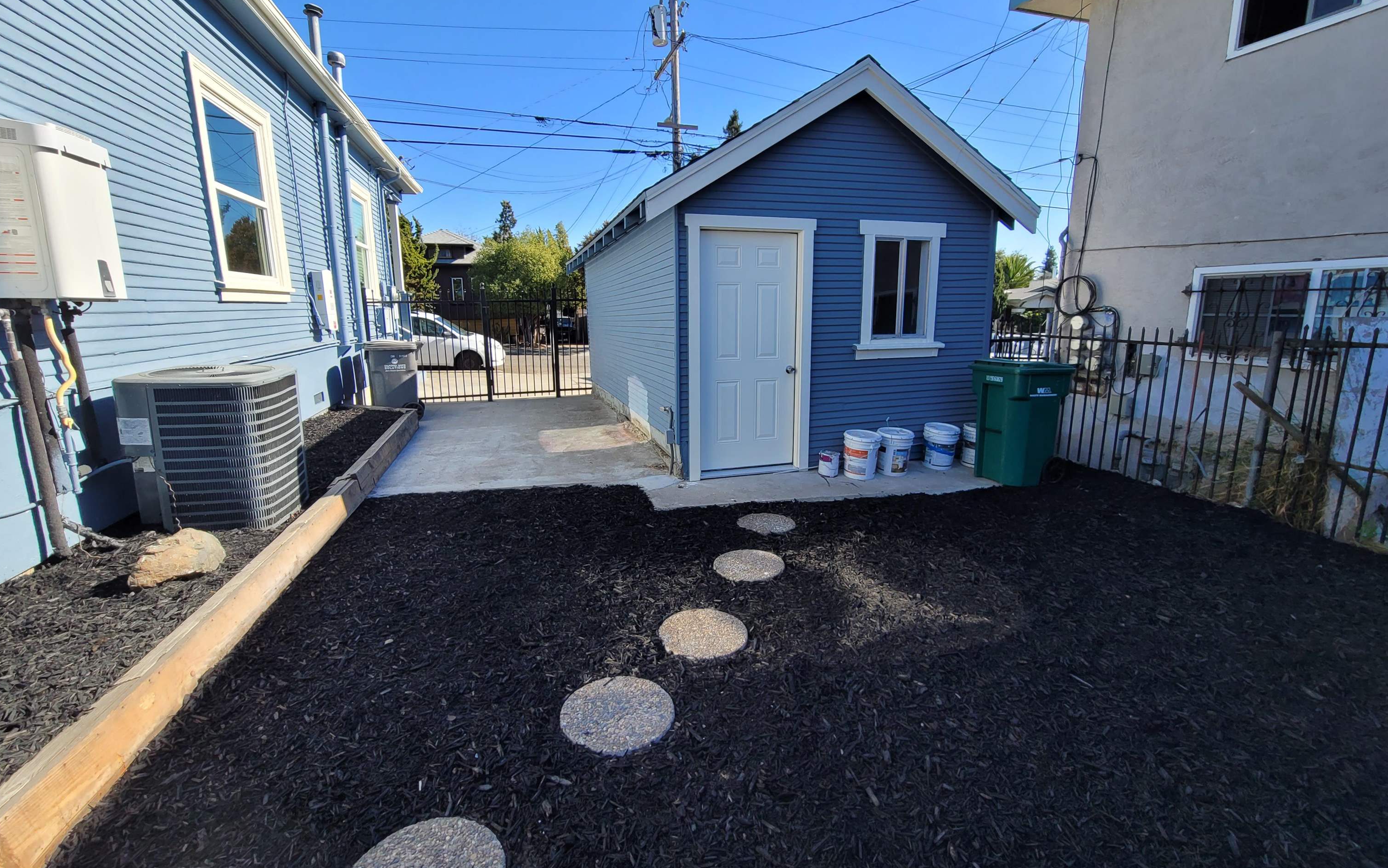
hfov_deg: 105.3
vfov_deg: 78.5
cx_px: 683
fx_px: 530
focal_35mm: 14
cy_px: 407
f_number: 2.2
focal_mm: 2.2
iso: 64
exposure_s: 1/790
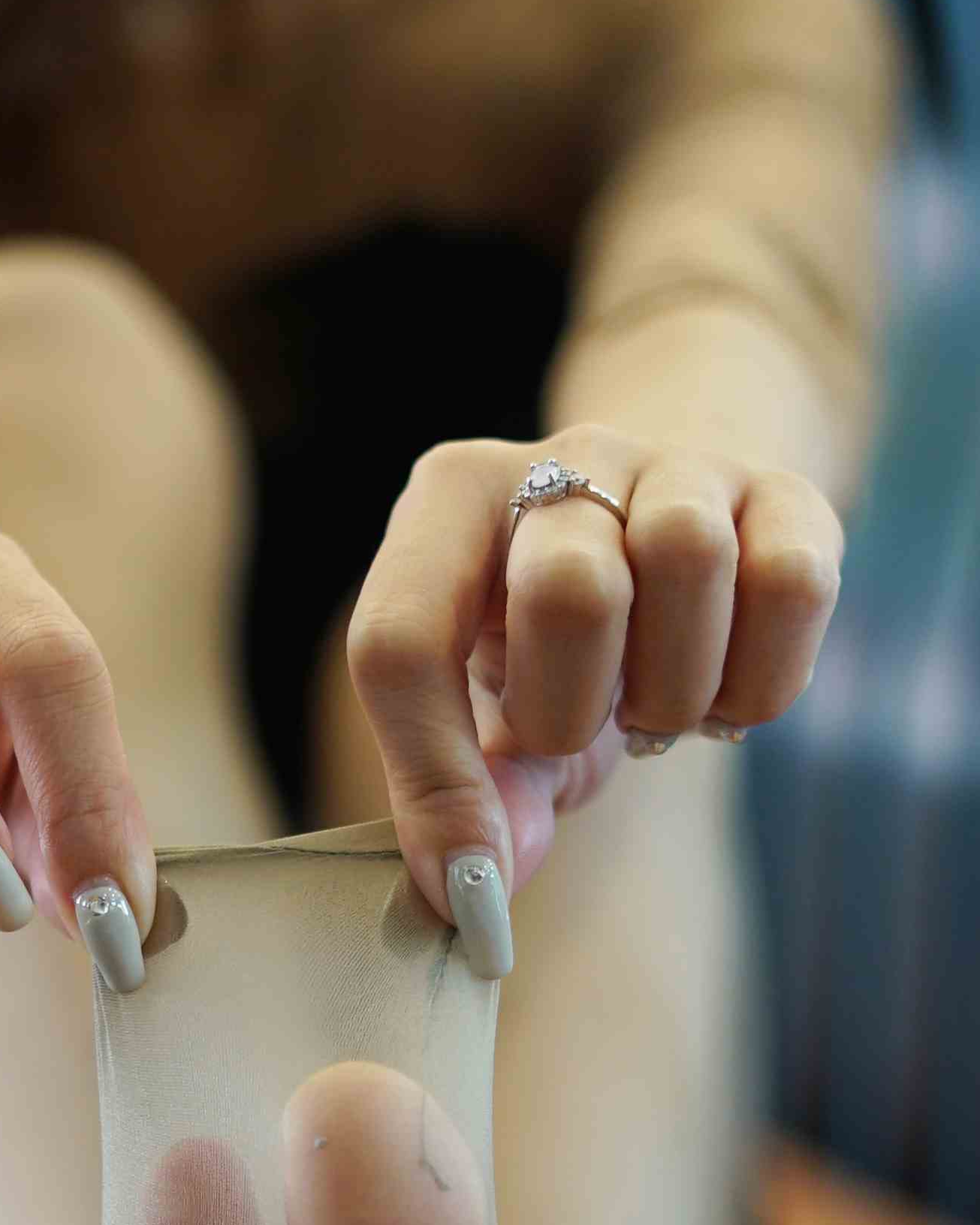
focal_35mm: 122
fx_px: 4424
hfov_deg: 12.6
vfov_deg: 15.4
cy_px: 1283
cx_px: 309
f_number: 1.8
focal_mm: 50
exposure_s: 1/125
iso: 400
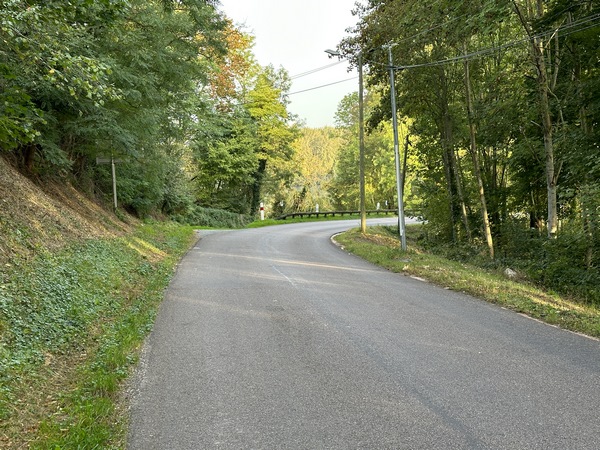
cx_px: 300
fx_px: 832
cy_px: 225
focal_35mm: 48
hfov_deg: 39.7
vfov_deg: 30.3
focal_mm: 6.86
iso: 80
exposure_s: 1/161
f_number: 1.78
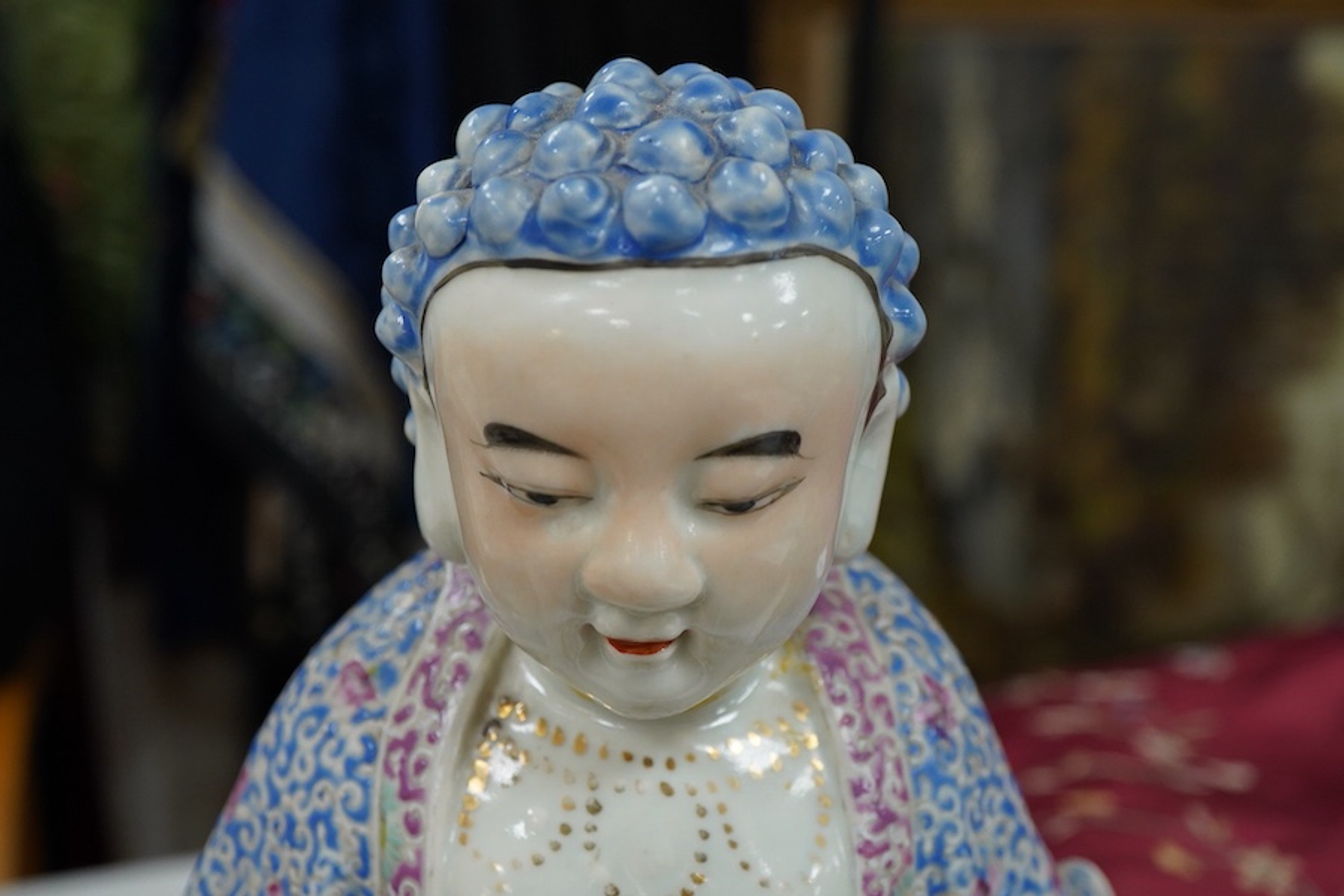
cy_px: 448
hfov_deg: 43.6
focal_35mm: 45
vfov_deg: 29.9
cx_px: 672
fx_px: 1680
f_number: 8
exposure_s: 1/125
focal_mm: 30
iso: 1250
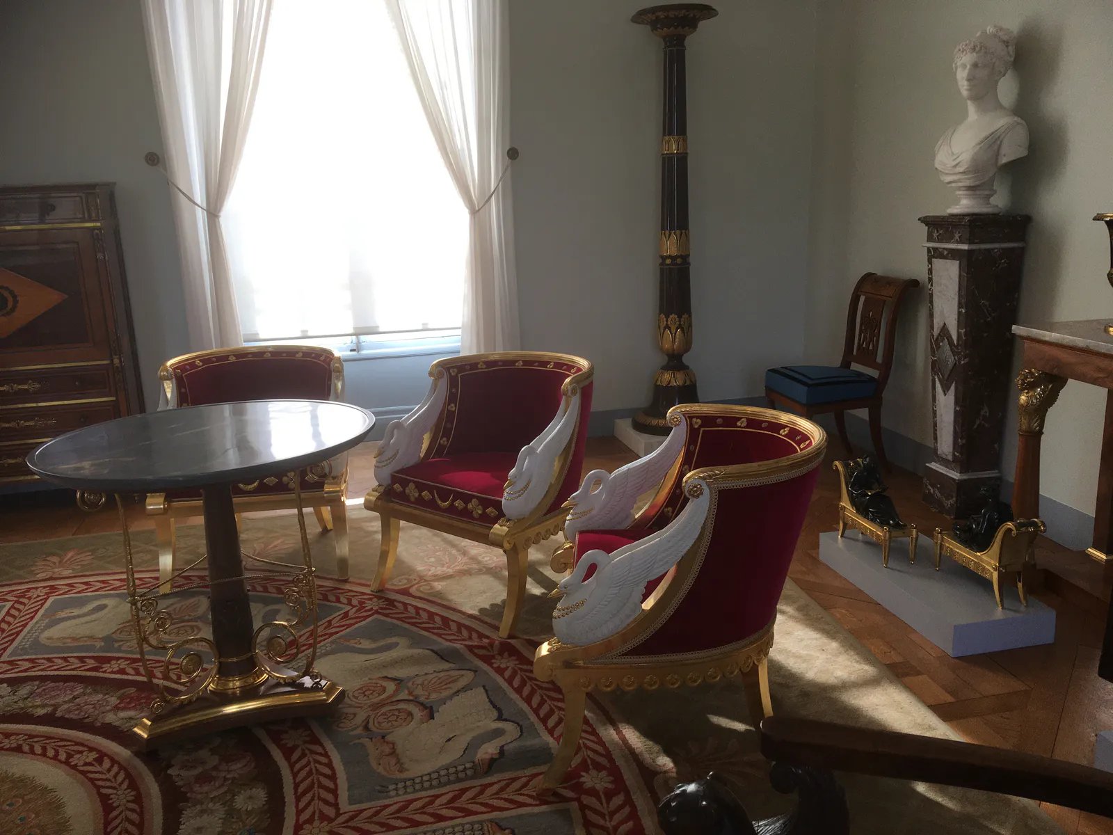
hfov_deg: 61.7
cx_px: 556
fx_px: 932
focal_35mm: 29
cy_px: 418
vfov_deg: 48.2
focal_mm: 4.15
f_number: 2.2
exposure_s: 1/100
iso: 32
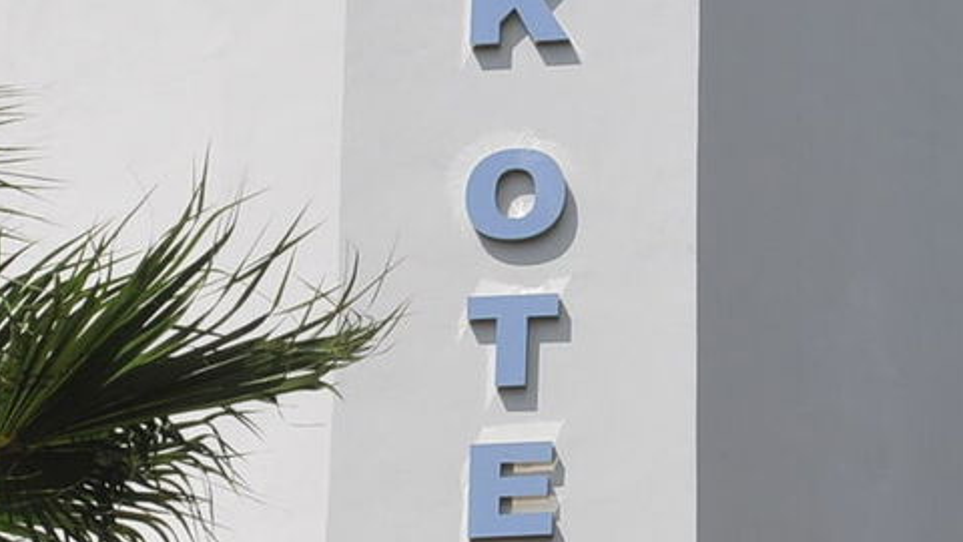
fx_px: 3875
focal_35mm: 152
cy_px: 341
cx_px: 556
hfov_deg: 14.2
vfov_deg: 8.0
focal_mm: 29
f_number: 11
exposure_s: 1/500
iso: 200
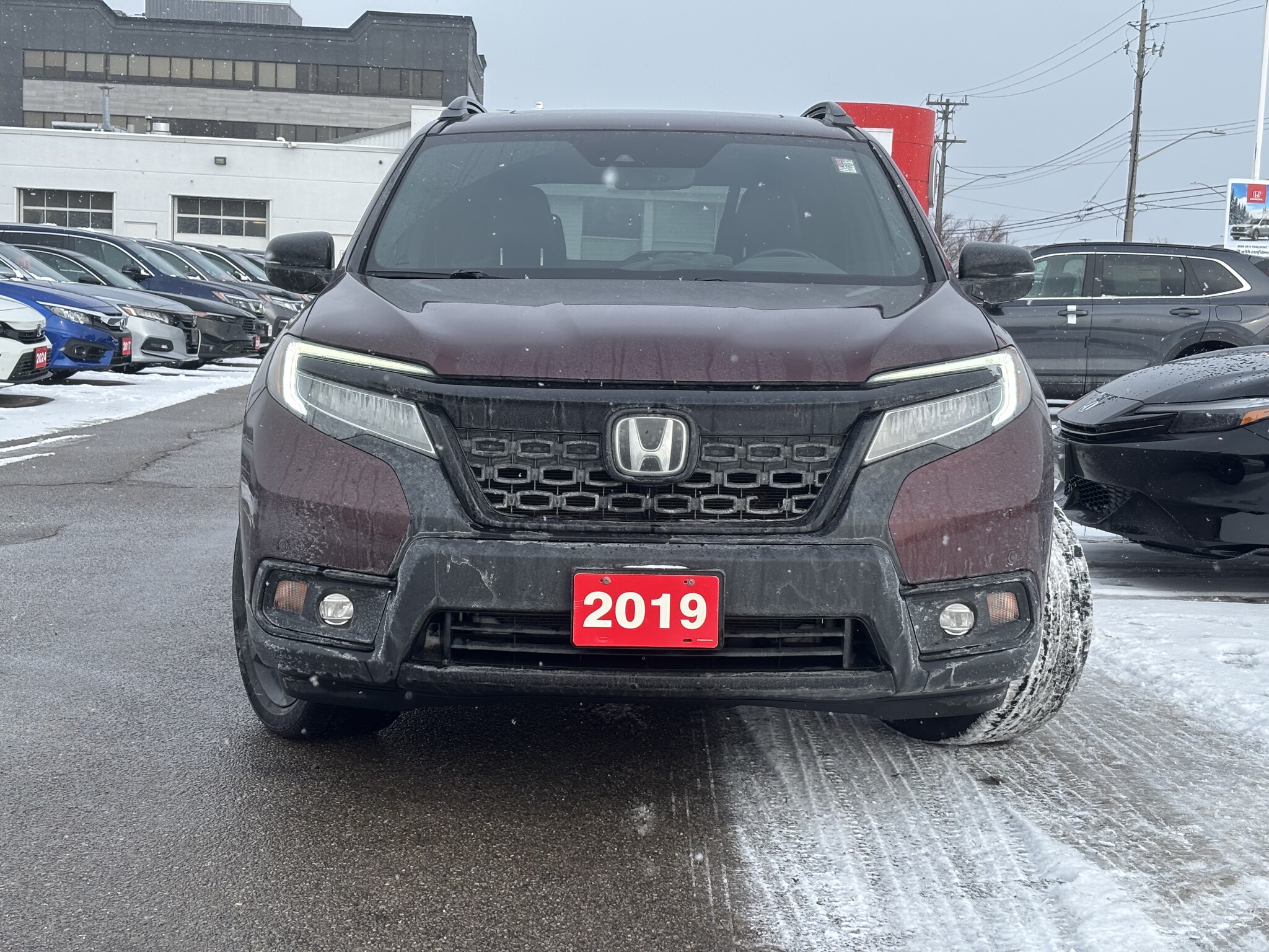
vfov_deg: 28.0
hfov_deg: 36.8
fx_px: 1906
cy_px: 476
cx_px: 634
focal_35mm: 52
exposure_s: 1/1437
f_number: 1.6
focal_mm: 5.96
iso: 32
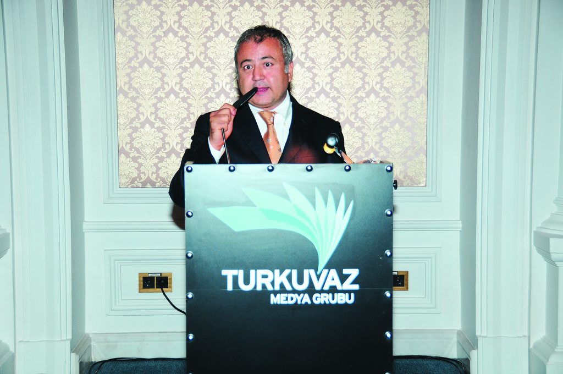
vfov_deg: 22.6
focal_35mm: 60
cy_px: 187
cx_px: 282
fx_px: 937
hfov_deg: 33.4
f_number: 4.5
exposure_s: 1/60
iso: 400
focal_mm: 40
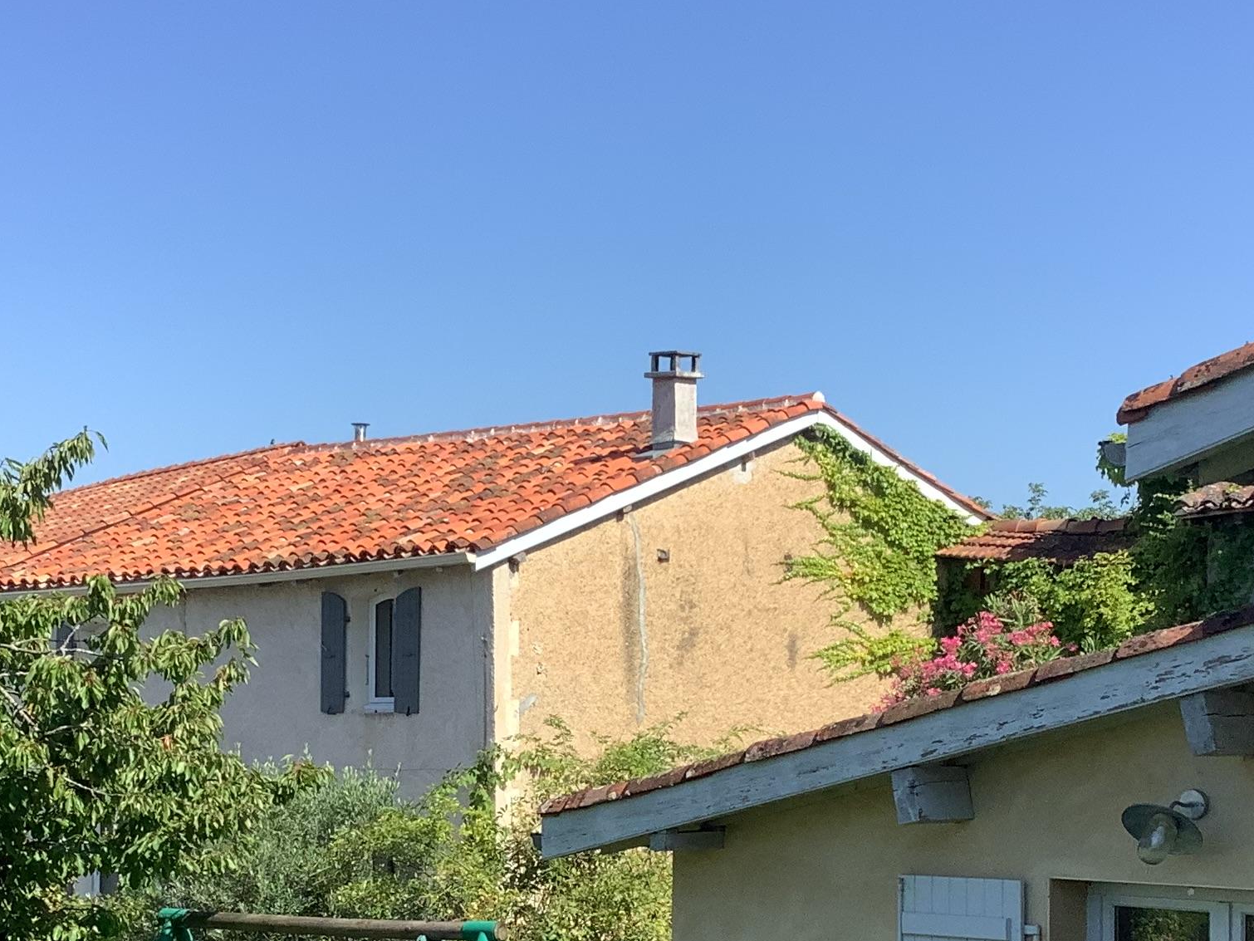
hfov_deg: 28.9
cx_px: 543
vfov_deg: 21.7
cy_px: 721
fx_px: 2428
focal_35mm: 67
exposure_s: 1/1045
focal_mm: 3.3
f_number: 2.4
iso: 25
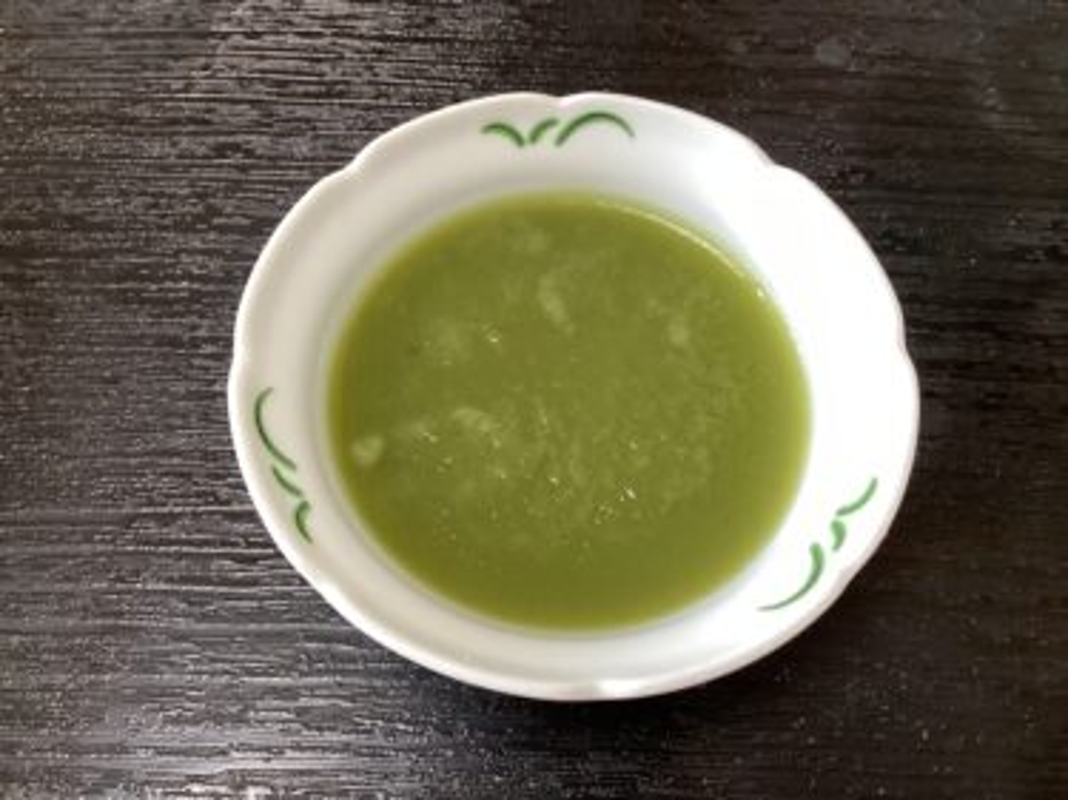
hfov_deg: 58.4
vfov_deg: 45.4
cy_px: 400
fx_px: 956
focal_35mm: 31
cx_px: 534
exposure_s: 1/60
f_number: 2.4
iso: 160
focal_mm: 3.3
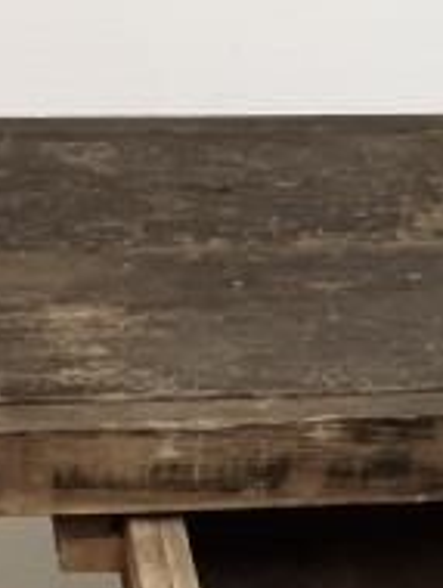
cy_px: 737
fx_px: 2384
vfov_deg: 13.6
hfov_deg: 10.6
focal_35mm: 140
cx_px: 74
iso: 320
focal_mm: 4.3
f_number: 1.5
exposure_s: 1/50
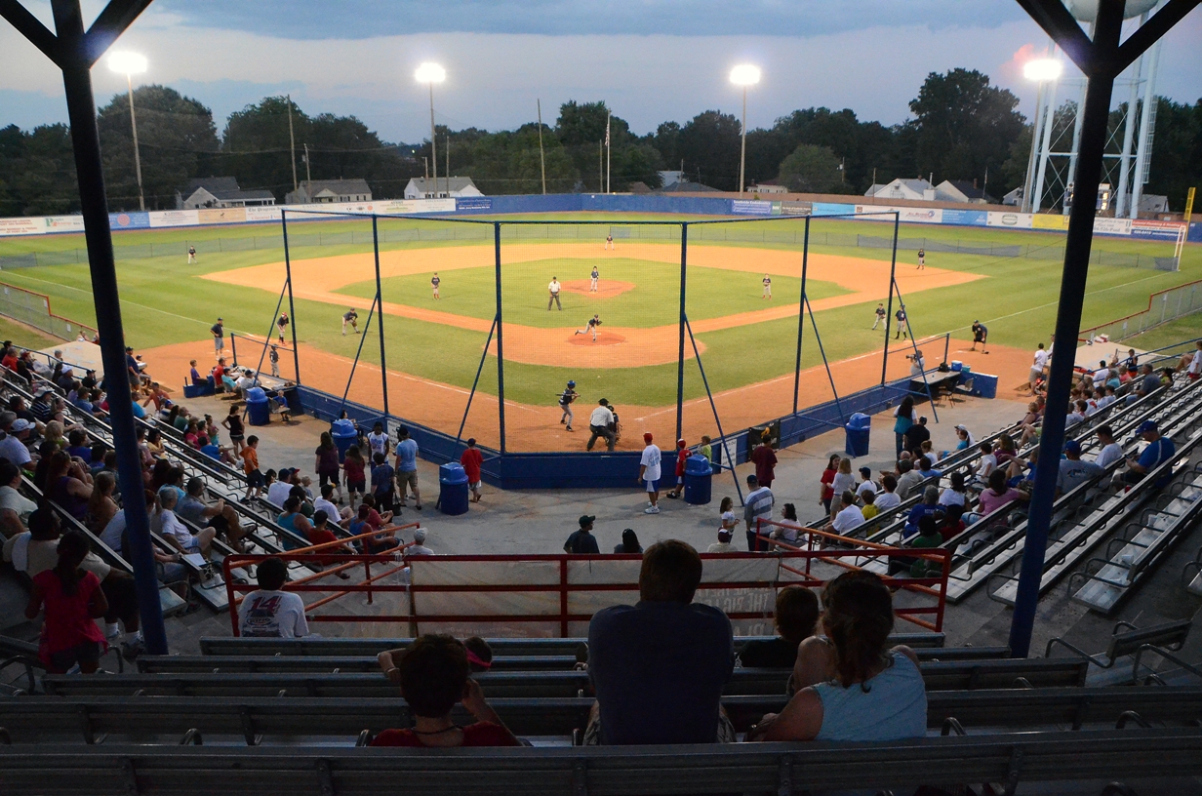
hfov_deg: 67.5
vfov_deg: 47.7
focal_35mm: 27
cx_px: 601
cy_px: 398
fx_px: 900
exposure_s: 1/160
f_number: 6.3
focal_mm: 18
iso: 6400
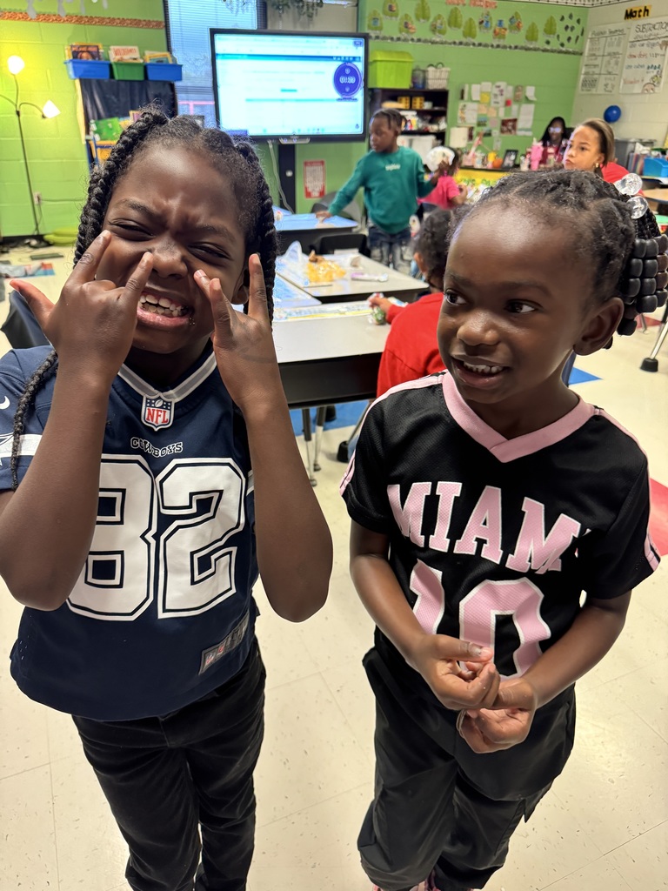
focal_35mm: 24
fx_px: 618
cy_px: 446
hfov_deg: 56.8
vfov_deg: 71.6
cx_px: 334
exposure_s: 1/40
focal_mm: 6.76
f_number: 1.78
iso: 640
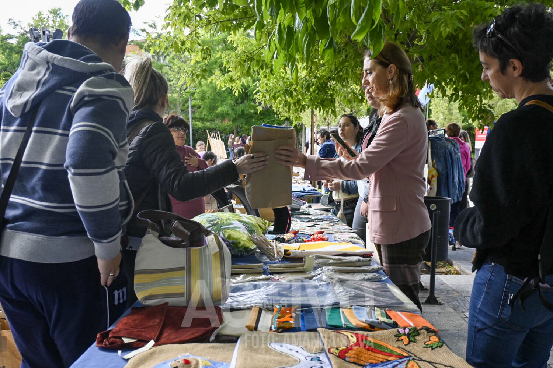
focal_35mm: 31
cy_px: 184
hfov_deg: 60.7
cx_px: 276
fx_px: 472
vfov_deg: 42.6
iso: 400
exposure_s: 1/500
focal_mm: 20.5
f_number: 4.5
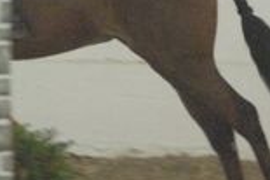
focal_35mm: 1239
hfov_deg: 1.7
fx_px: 9283
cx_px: -5
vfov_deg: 1.1
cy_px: 3
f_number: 2.8
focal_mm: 200
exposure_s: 1/320
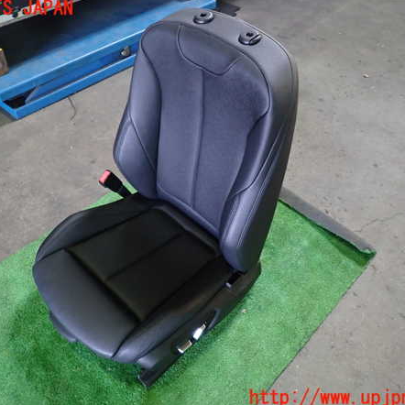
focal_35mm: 30
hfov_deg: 53.9
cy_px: 203
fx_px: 397
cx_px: 181
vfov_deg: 54.0
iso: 500
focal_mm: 4.5
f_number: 2
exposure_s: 1/30
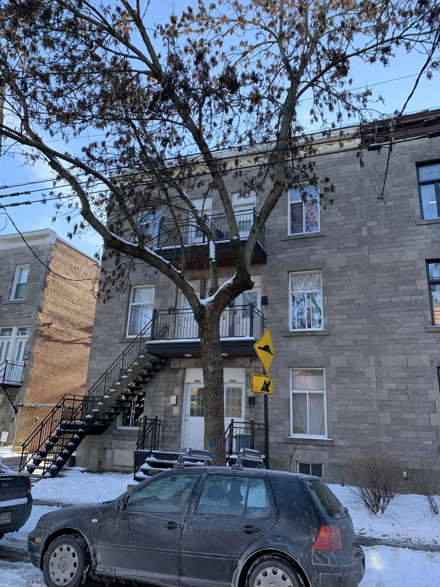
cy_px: 294
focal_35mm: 26
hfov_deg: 53.1
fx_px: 441
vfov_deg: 67.3
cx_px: 220
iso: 25
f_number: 1.8
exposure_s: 1/303
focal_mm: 4.25
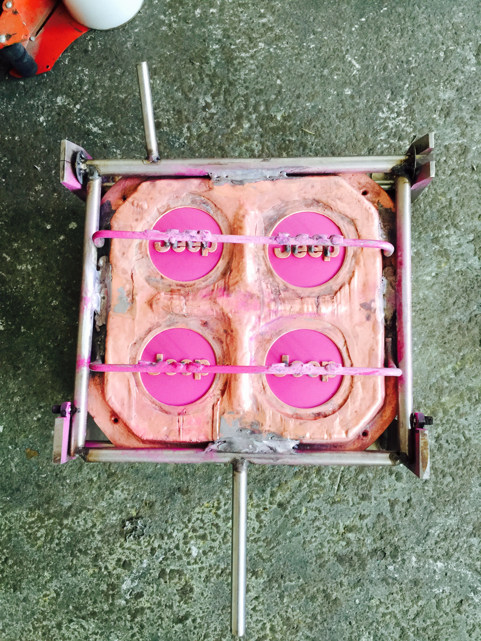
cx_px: 240
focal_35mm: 29
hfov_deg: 48.2
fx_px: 537
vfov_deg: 61.7
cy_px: 320
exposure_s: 1/15
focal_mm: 4.15
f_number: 2.2
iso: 50
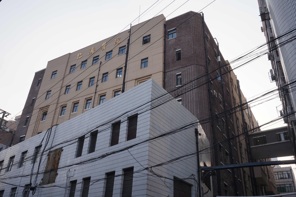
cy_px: 98
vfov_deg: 41.6
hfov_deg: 59.5
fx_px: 259
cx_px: 148
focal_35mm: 32
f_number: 11
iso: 200
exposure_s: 1/125
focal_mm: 21
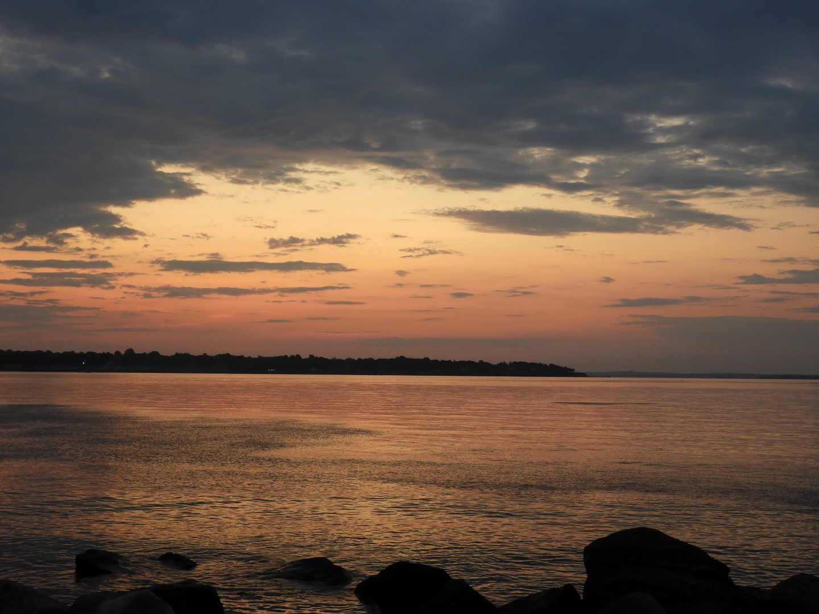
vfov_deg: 29.1
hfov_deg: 38.2
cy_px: 307
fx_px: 1183
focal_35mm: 50
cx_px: 410
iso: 100
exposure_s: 1/50
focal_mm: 9
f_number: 4
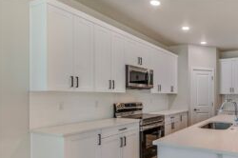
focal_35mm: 24
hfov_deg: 67.8
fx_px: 158
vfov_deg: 50.4
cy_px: 122
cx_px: 186
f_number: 5.6
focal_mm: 10
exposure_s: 1/20
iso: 160
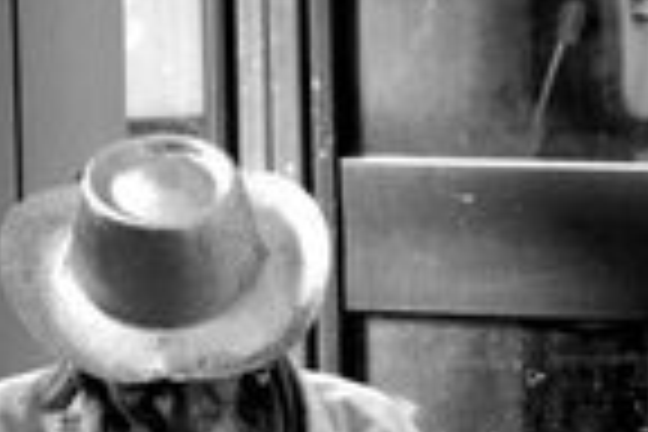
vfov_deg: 1.7
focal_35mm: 803
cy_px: 446
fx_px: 14453
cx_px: 562
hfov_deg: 2.6
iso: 800
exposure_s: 1/320
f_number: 5.6
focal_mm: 200
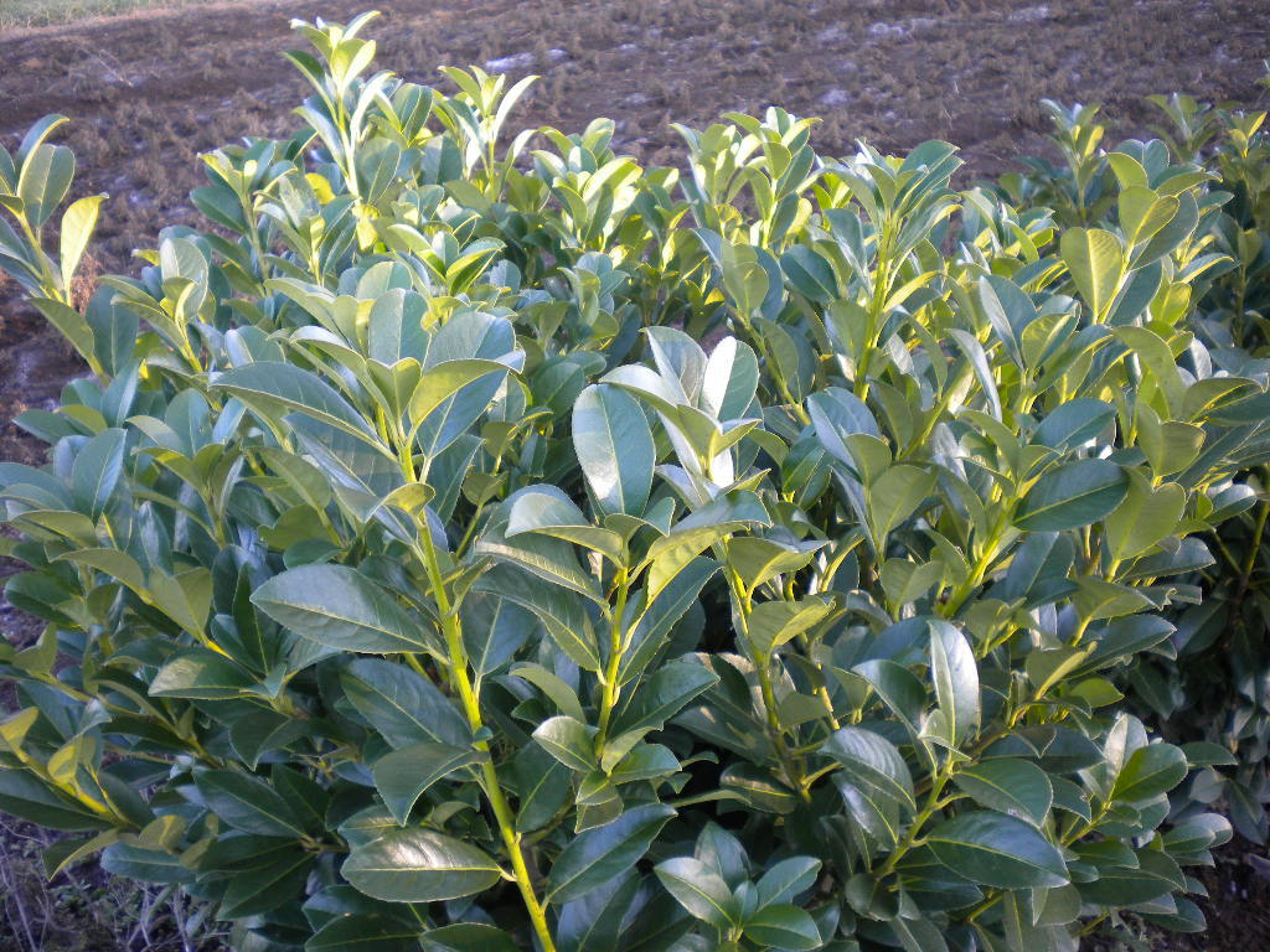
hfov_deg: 52.6
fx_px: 1284
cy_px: 476
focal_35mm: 35
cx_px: 635
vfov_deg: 40.7
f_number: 3.1
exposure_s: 1/59.8
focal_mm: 6.3
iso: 113
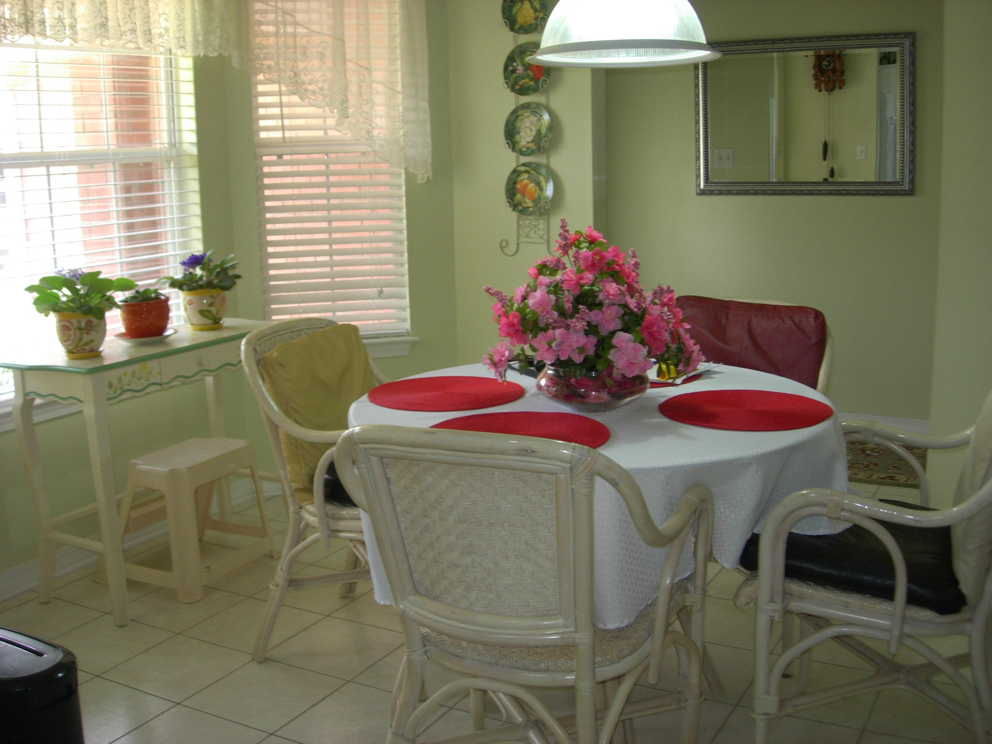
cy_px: 372
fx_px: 1089
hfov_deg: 49.0
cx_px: 496
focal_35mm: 38
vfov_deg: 37.7
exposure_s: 1/36.9
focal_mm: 7.8
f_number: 2.8
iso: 79
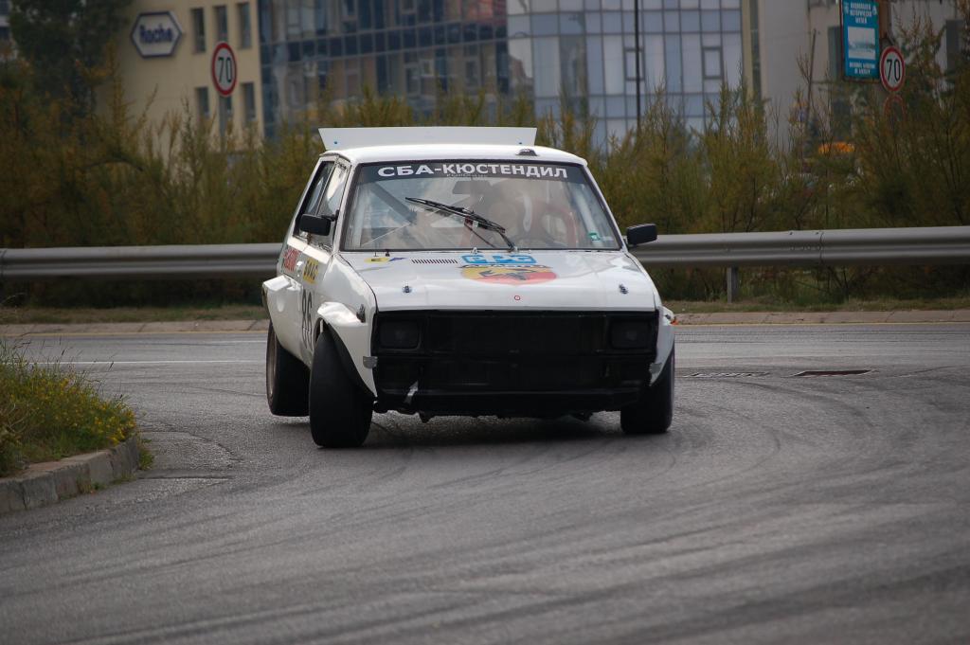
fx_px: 5048
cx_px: 485
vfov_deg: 7.3
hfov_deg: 11.0
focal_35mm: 188
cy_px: 322
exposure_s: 1/1000
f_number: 5
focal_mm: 125
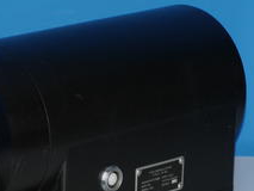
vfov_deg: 5.7
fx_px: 1902
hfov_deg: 7.6
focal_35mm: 259
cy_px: 130
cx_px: 21
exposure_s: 1/60
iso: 400
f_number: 11
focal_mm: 69
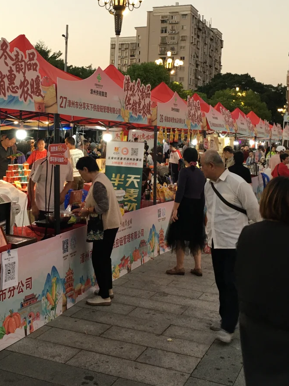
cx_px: 105
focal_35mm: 47
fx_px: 524
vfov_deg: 39.9
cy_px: 125
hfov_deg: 30.7
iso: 32
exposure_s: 1/17
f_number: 2.2
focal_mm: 4.15
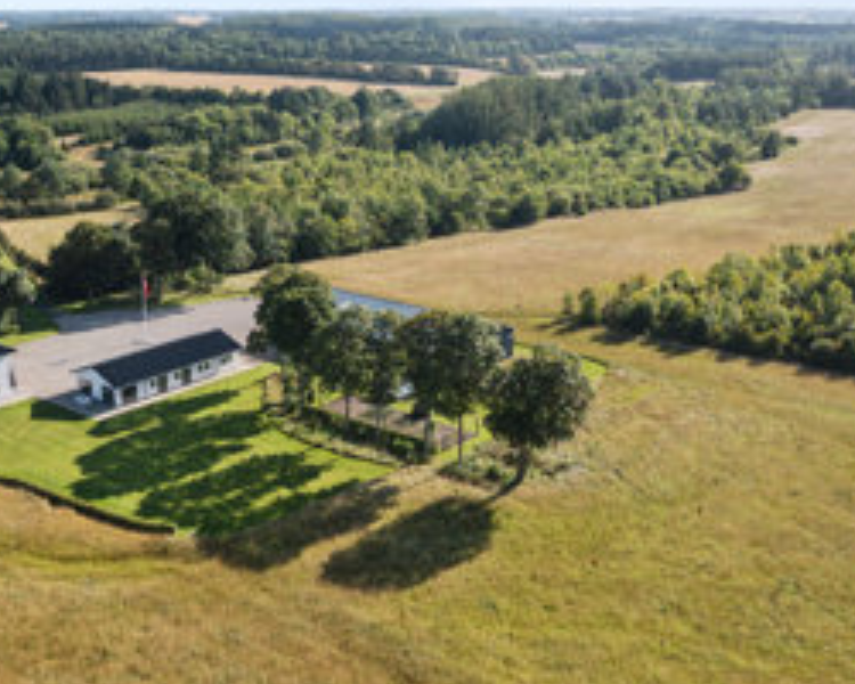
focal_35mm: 42
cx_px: 304
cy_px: 267
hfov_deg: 43.4
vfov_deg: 35.5
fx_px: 1063
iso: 100
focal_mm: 10.26
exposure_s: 1/1250
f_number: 8
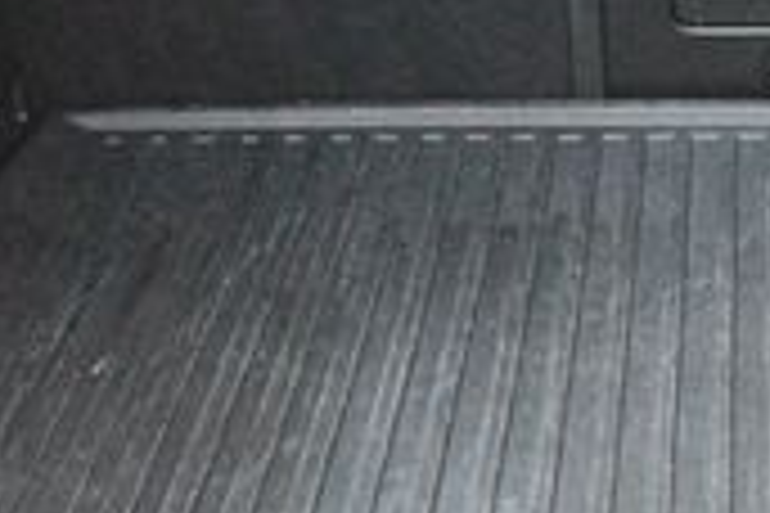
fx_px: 2887
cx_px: 856
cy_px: 266
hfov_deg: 14.8
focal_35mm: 135
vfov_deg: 10.2
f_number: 4
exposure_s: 1/60
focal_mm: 24
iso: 8000
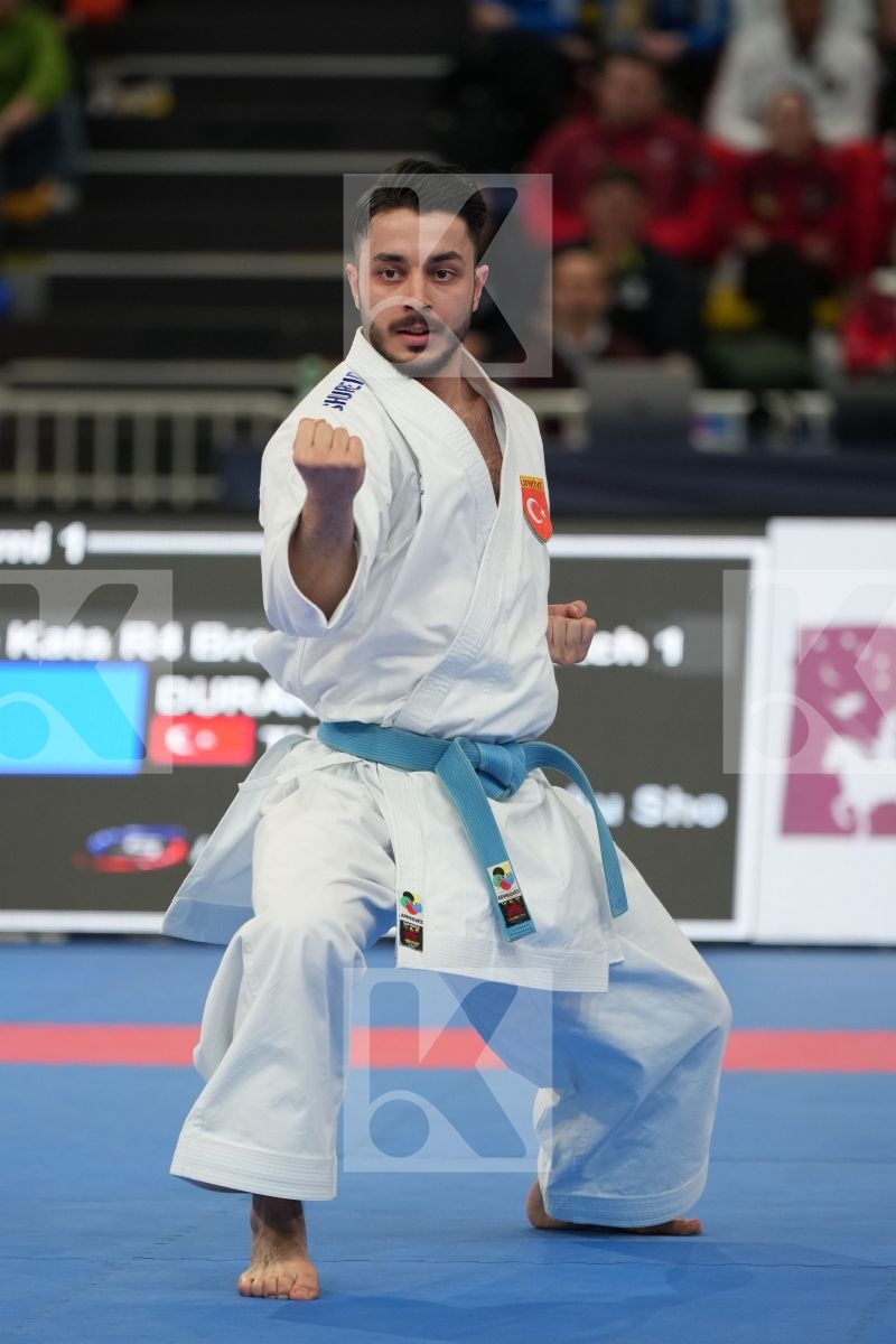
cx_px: 448
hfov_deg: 5.3
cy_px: 672
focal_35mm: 259
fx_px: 9669
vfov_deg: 8.0
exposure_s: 1/500
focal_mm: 173
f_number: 2.8
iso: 1000
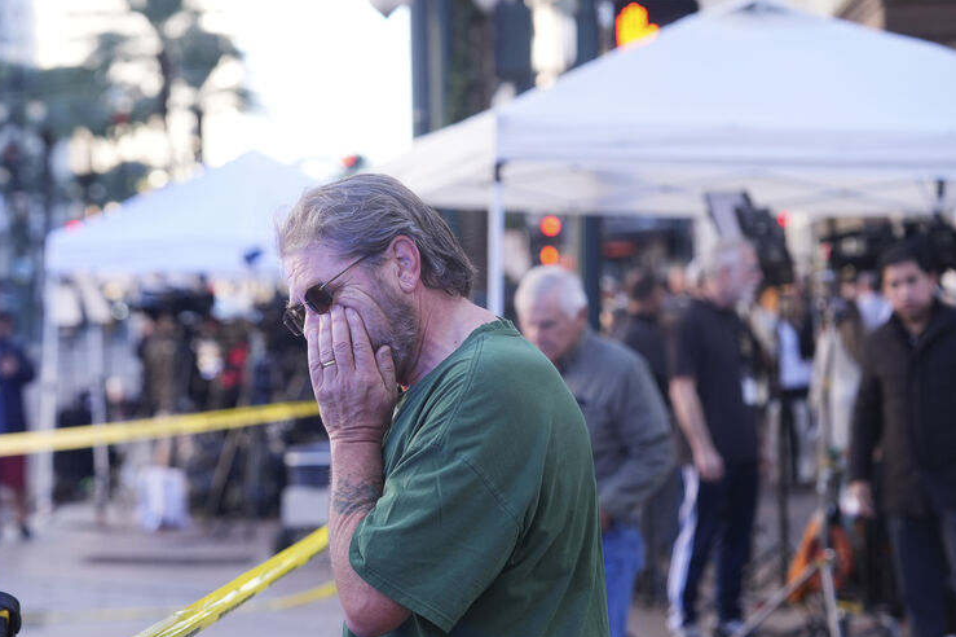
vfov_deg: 12.3
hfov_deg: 18.4
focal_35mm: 111
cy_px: 390
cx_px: 383
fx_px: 2946
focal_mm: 88
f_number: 4
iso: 640
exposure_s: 1/500
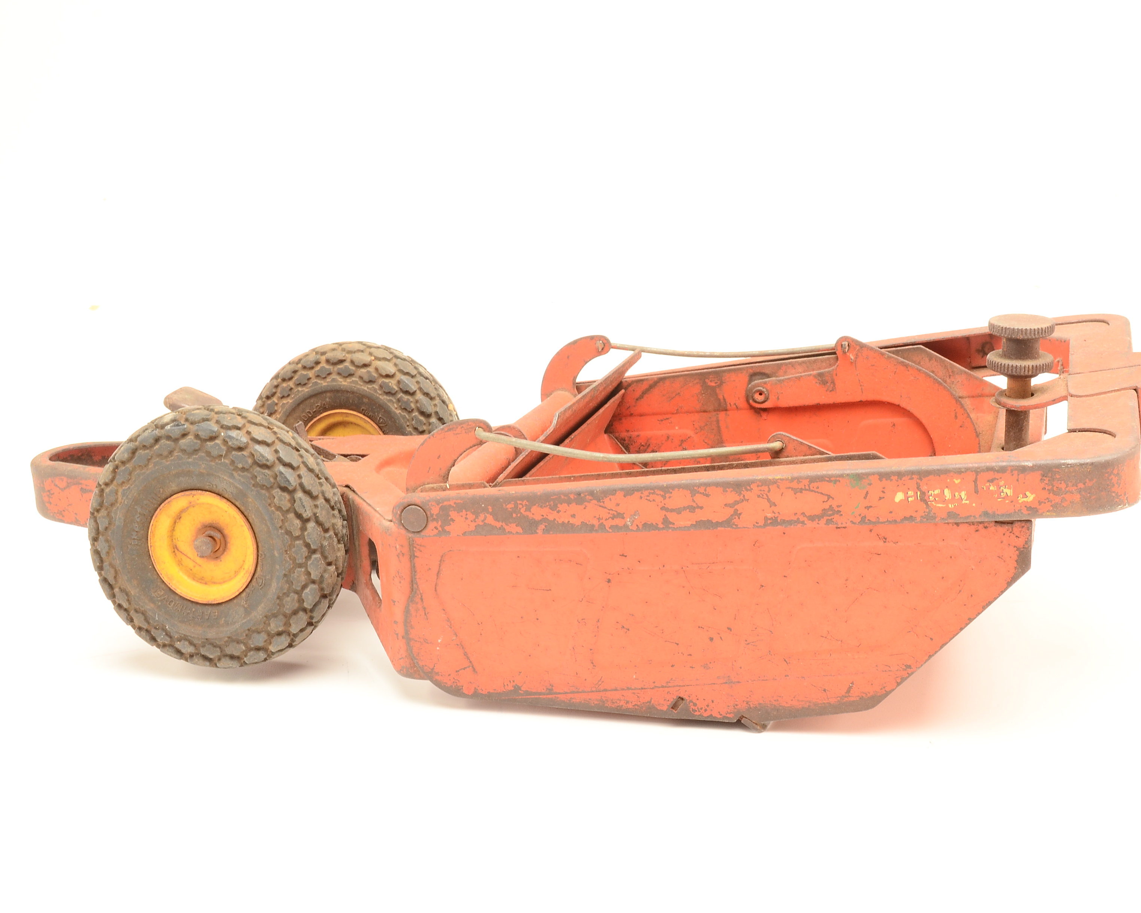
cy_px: 458
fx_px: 1959
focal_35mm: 58
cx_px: 668
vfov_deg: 26.2
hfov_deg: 32.4
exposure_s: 1/160
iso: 250
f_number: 18
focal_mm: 34
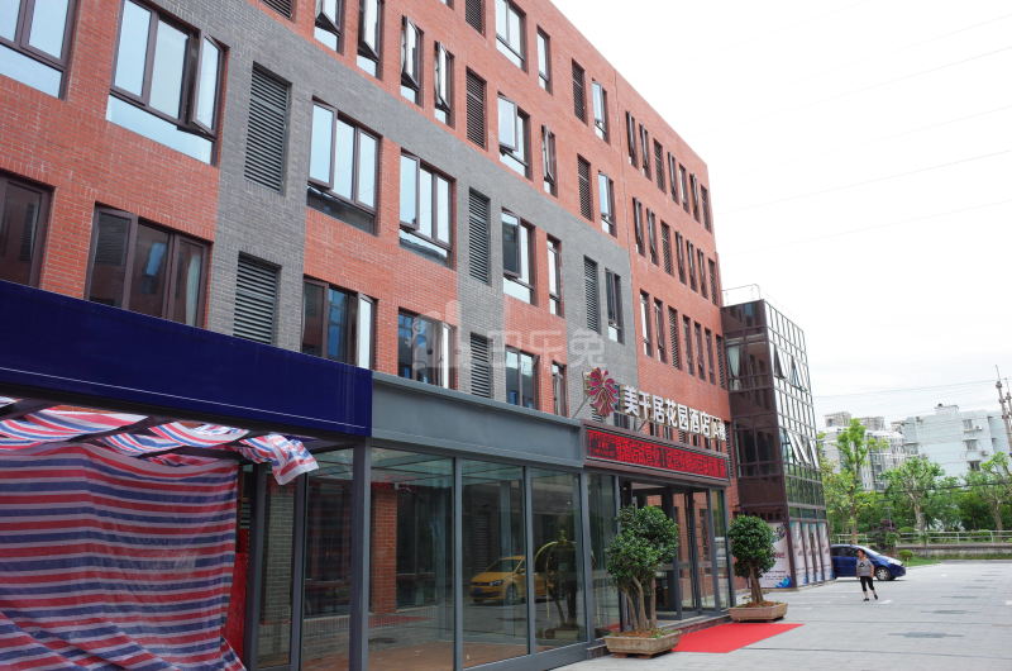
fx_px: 786
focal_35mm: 28
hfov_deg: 65.6
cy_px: 336
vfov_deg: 46.2
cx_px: 506
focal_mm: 18.3
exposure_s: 1/250
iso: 320
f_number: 7.1
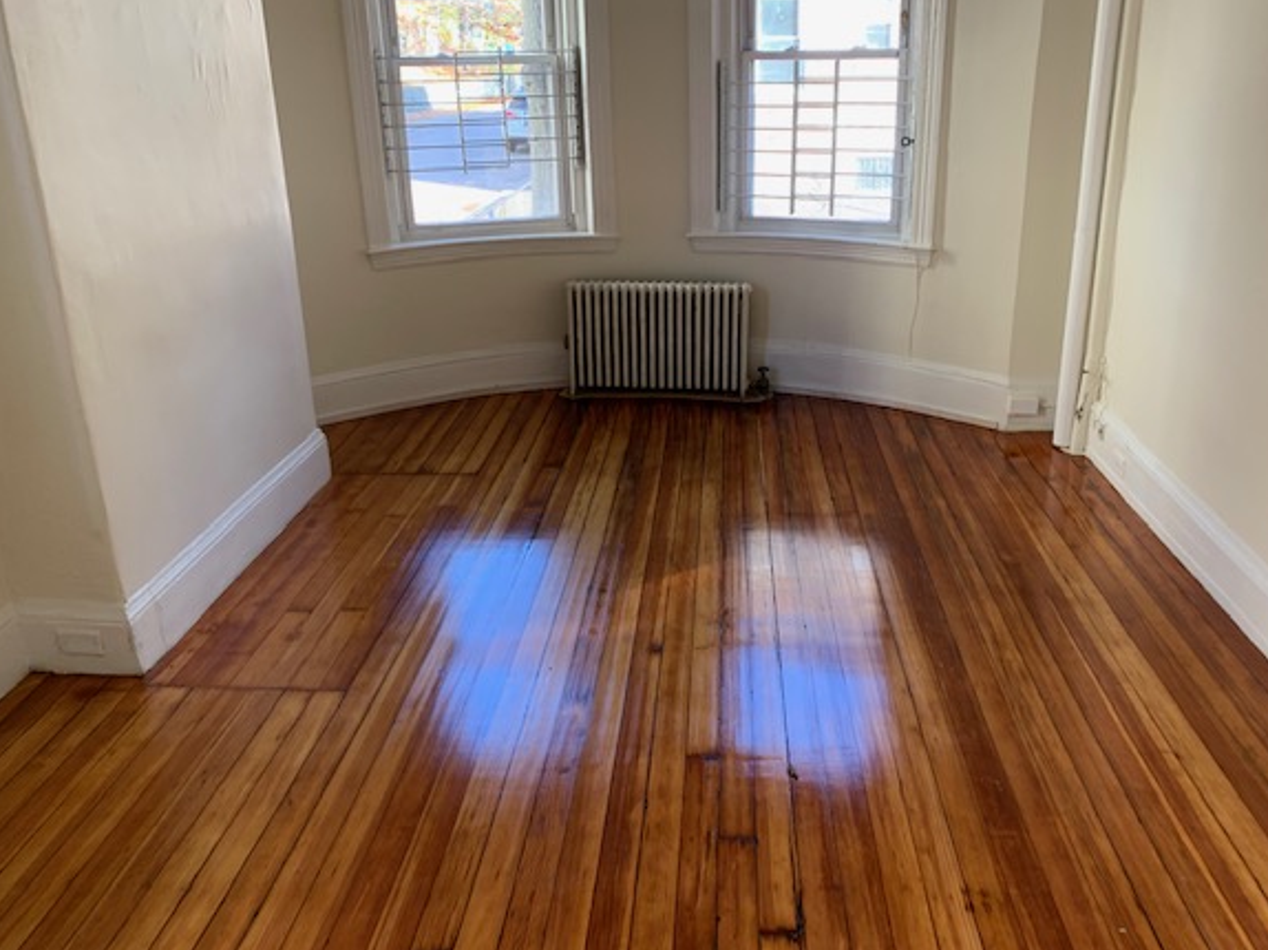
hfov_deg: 61.6
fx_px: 1062
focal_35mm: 29
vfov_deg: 48.2
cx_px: 665
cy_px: 437
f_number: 1.8
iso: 100
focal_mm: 4.25
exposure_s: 1/72
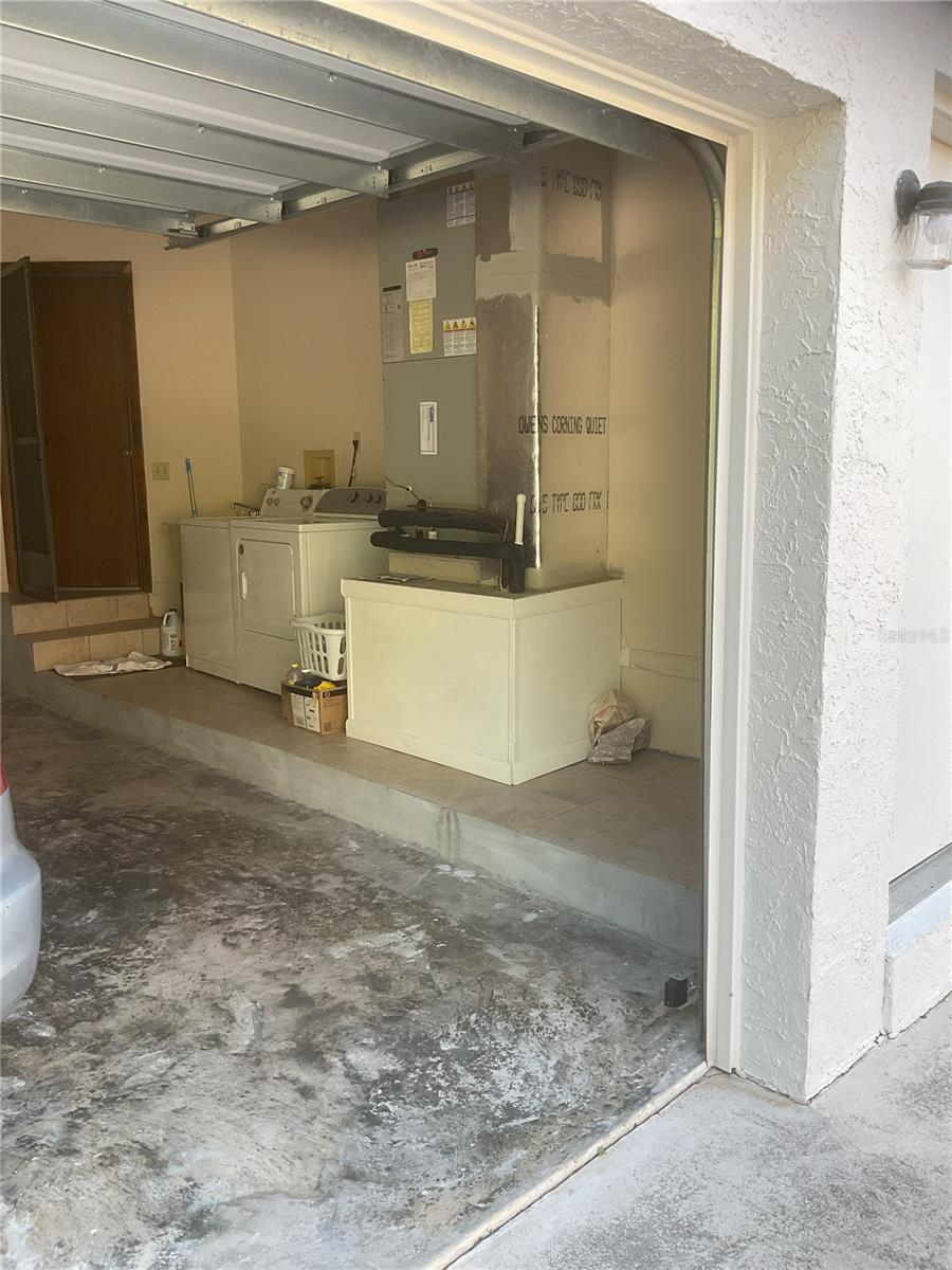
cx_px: 476
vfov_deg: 61.7
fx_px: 1063
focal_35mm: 29
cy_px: 635
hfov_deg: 48.2
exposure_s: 1/120
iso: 40
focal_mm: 3
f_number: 1.8
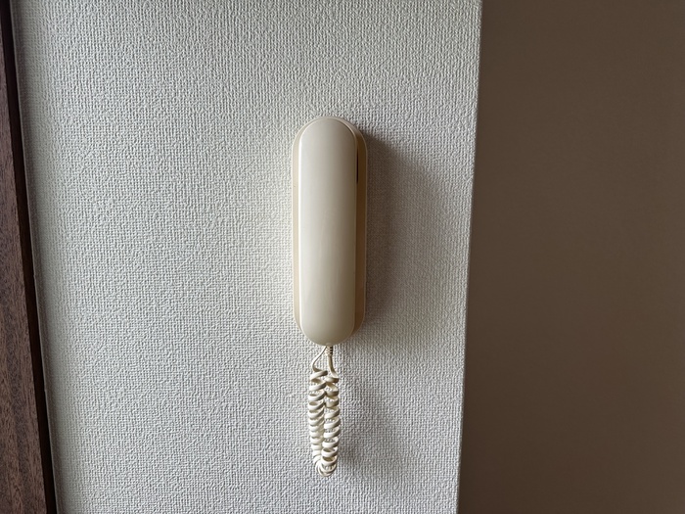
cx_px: 342
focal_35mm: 24
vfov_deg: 56.8
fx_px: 475
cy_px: 257
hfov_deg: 71.6
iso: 80
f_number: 1.78
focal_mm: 6.86
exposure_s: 1/406
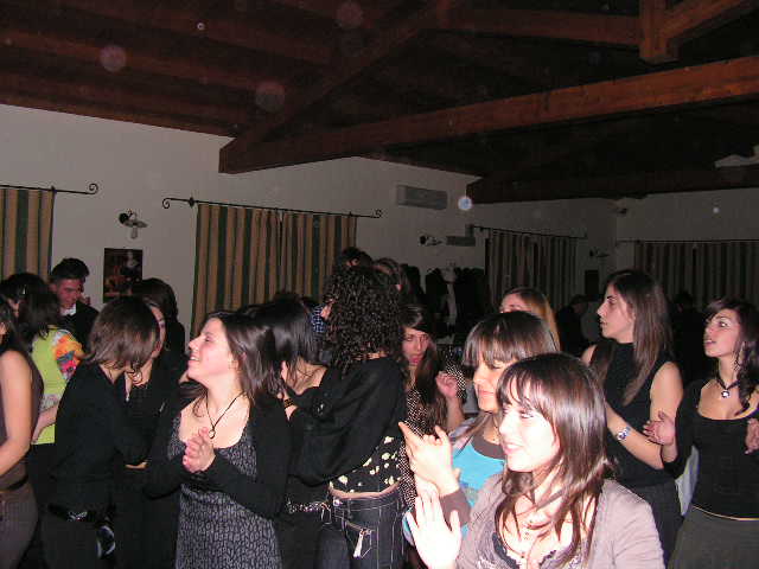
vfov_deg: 39.7
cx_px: 380
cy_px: 284
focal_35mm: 36
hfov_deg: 51.4
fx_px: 789
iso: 200
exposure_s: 1/40
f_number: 3.2
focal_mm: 6
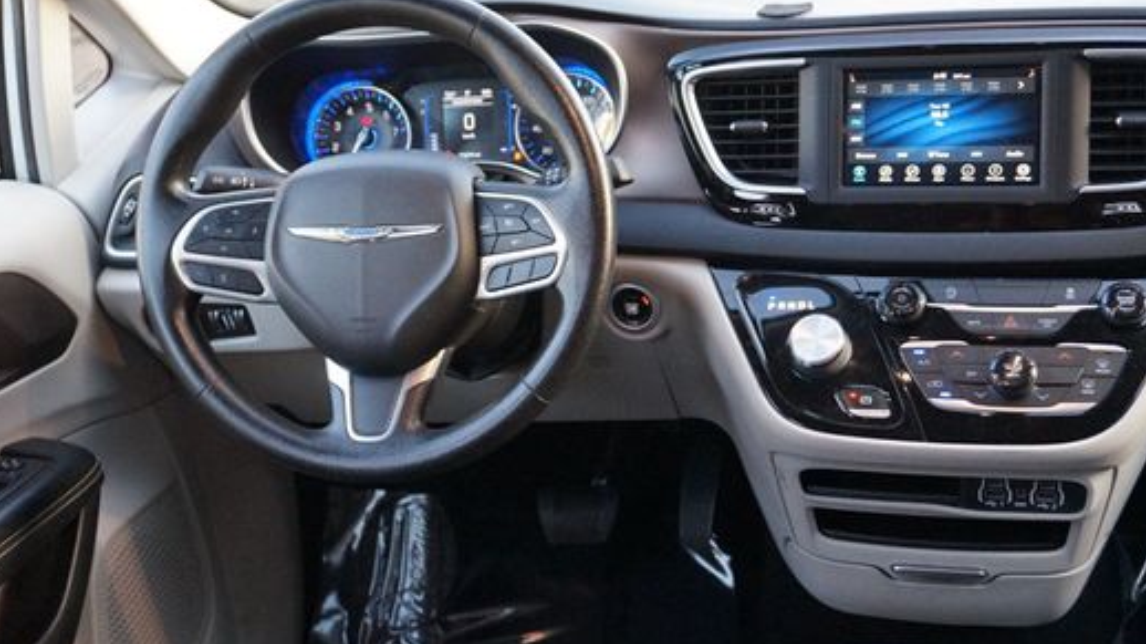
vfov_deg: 26.7
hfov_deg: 45.8
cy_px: 288
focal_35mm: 45
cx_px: 624
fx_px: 1356
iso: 2000
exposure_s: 1/160
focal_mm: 23
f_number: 4
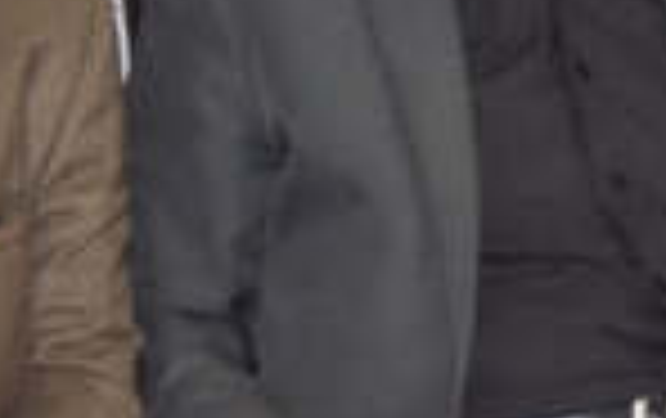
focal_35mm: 218
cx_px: 1094
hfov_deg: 9.3
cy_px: 133
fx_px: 3963
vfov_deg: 6.0
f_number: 5.6
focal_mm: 31
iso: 1600
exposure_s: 1/60
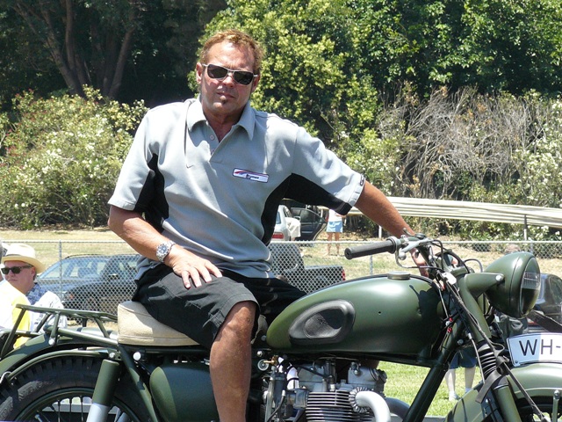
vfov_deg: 6.7
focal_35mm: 223
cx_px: 281
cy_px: 211
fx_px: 3620
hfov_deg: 8.9
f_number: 5.6
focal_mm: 31
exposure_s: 1/250
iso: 200
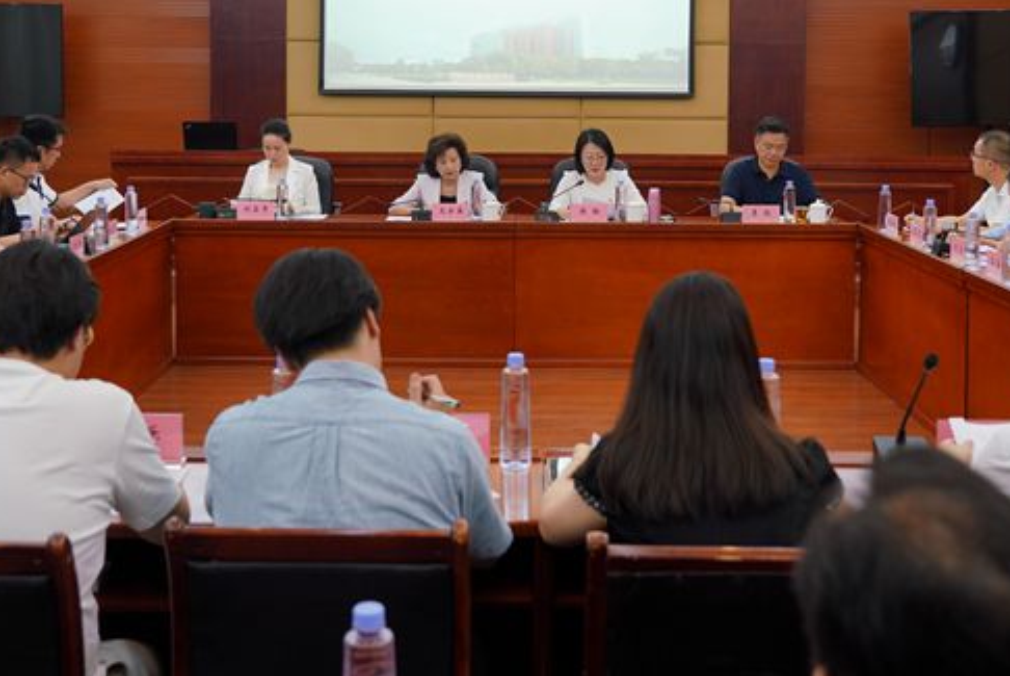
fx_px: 1432
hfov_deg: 38.8
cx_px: 507
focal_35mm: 51
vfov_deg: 26.1
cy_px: 152
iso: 500
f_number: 4
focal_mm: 31
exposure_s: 1/60
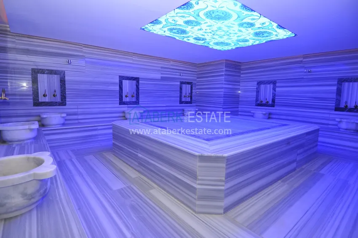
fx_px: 179
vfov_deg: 67.3
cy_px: 119
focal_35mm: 18
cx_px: 179
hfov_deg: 90.0
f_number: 4
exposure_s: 1/60
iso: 560
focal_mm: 12
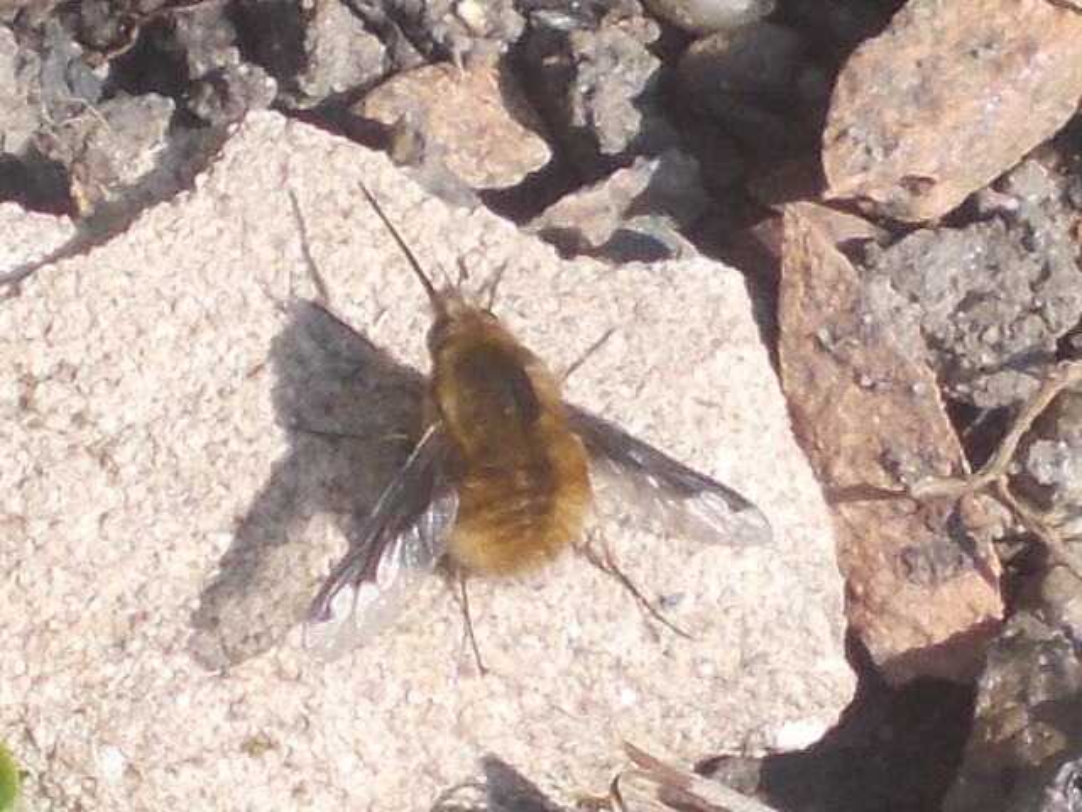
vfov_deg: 14.9
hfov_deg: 19.8
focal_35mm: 99
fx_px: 3094
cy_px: 406
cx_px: 541
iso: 80
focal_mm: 17.6
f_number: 5.5
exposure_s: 1/200
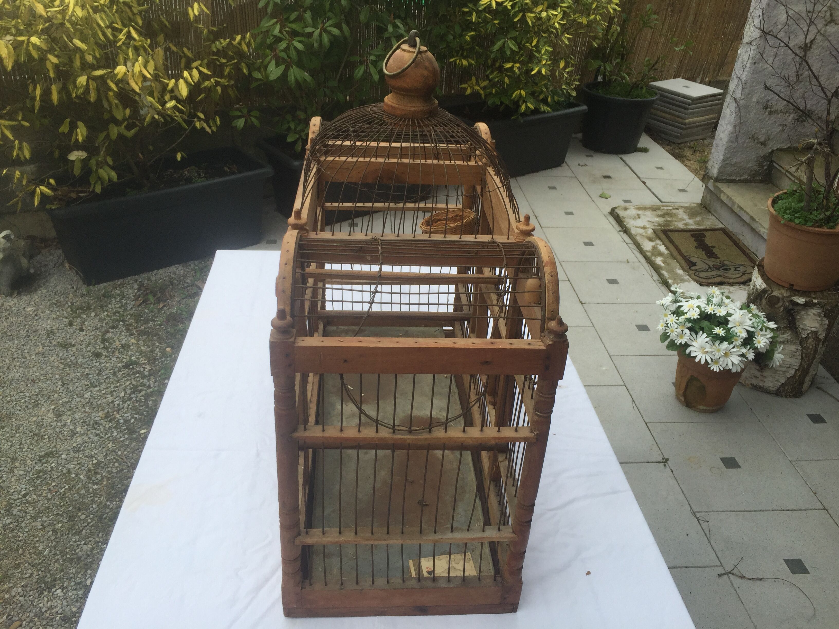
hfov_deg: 61.7
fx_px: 703
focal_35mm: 29
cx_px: 420
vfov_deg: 48.2
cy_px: 314
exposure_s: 1/608
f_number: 2.2
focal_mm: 4.15
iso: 32
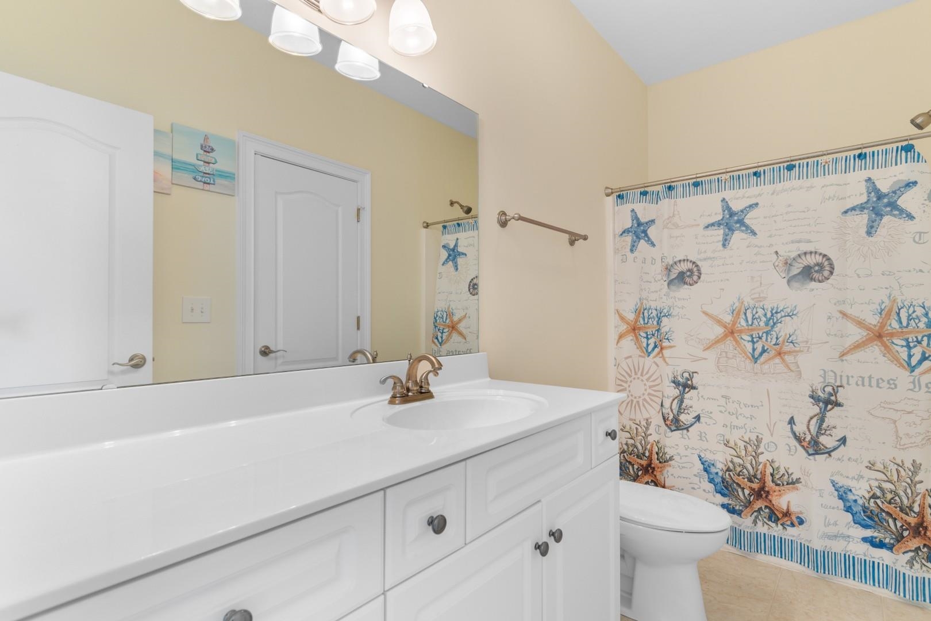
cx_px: 466
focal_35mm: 17
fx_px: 440
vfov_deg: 70.4
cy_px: 310
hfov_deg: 93.3
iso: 100
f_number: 4.8
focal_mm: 11.5
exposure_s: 1/4
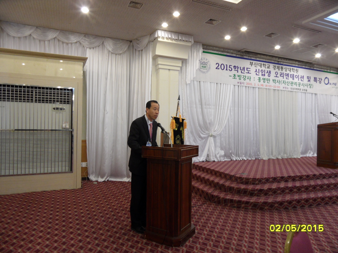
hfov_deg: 71.6
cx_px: 169
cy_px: 126
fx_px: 234
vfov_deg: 56.8
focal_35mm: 24
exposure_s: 1/15
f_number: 3.2
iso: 200
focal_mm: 3.9
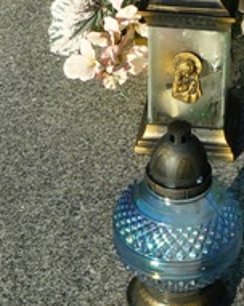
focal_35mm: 118
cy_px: 175
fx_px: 1069
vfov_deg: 16.3
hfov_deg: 13.0
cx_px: 120
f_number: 5.6
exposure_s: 1/250
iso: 100
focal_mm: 6
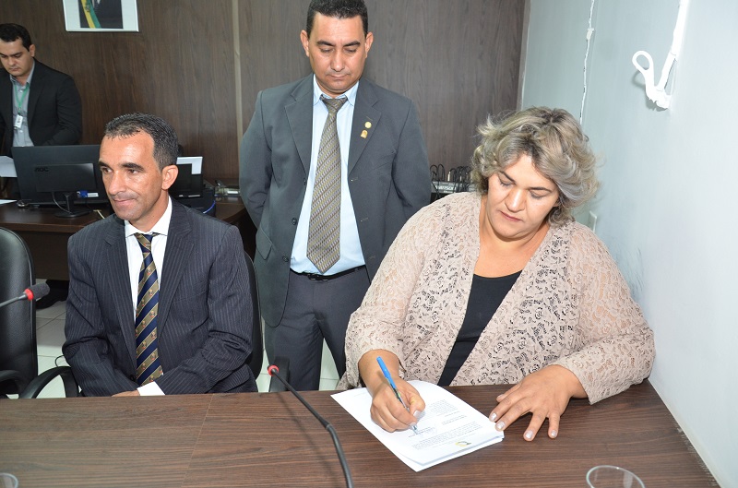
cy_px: 244
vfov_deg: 47.7
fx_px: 552
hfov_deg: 67.5
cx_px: 369
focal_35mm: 27
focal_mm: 18
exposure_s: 1/60
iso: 800
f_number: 4
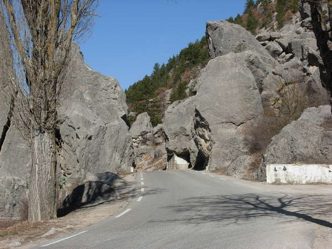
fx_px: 671
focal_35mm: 70
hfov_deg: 27.8
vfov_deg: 21.0
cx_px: 166
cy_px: 124
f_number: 6
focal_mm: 11.5
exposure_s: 1/558
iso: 79
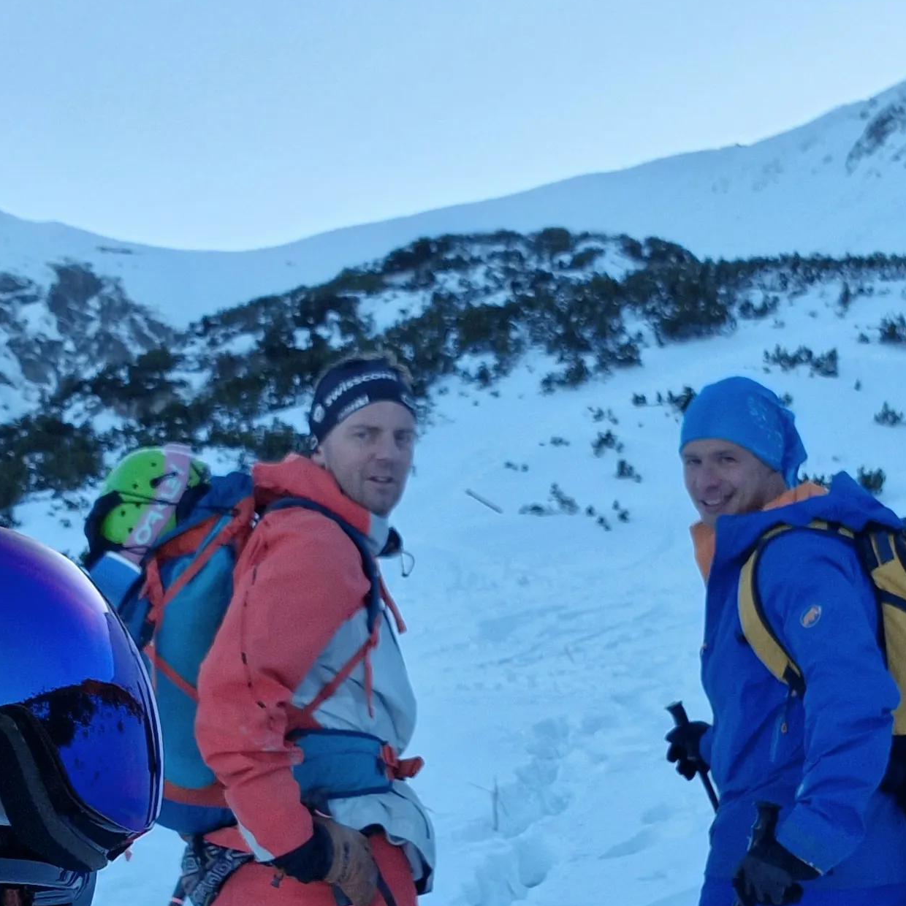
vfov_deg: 26.2
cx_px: 587
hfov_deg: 26.4
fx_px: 1925
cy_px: 645
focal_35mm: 65
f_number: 2.2
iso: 50
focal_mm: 3.8
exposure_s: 1/328
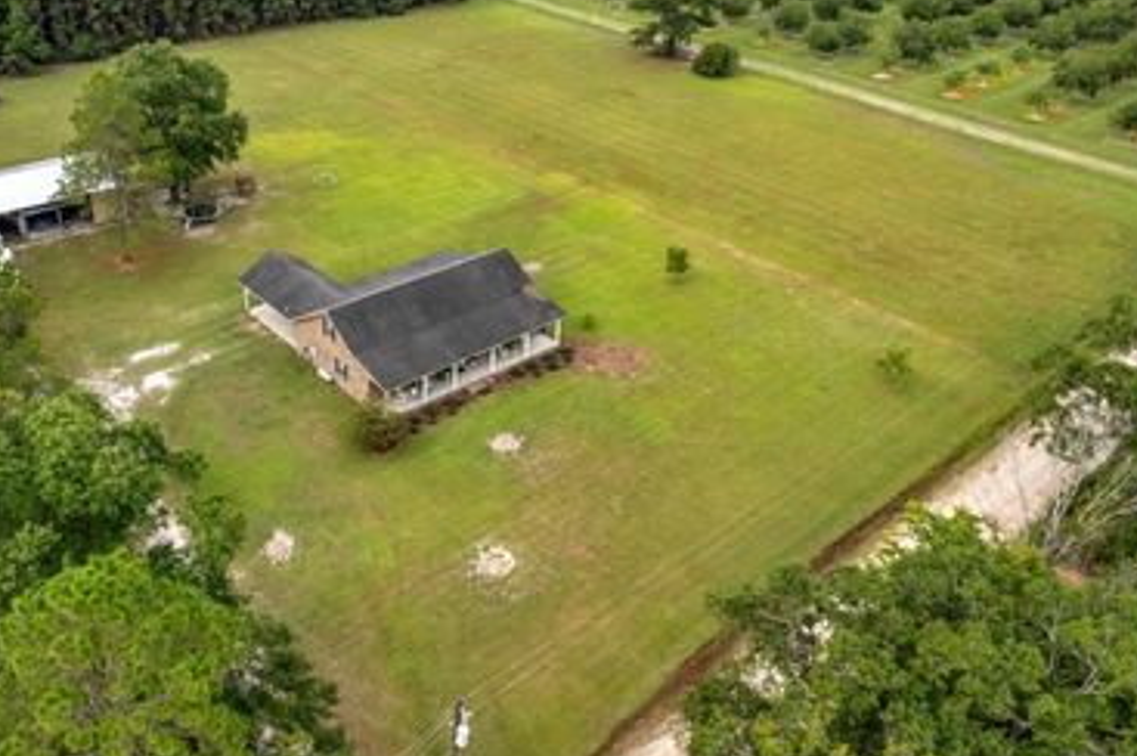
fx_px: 947
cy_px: 318
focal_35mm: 30
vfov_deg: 43.4
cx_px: 418
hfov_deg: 61.0
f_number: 2.8
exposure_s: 1/1000
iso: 100
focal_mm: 8.38
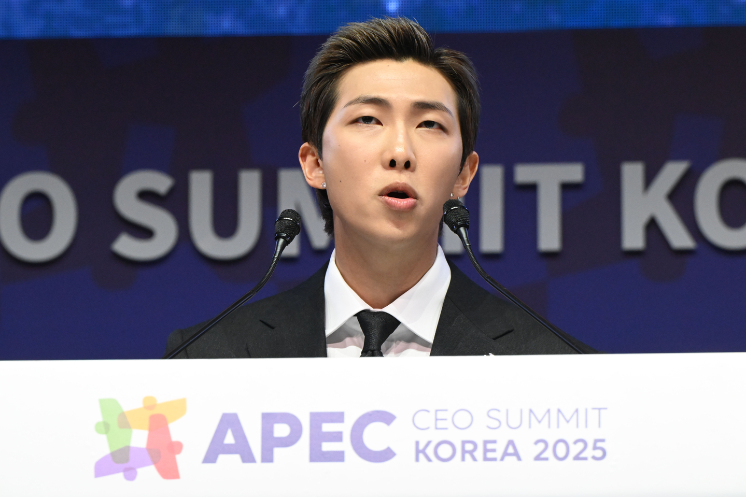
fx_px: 8287
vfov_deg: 3.4
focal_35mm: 400
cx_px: 373
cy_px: 248
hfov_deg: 5.2
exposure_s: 1/160
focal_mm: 400
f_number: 11
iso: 6400
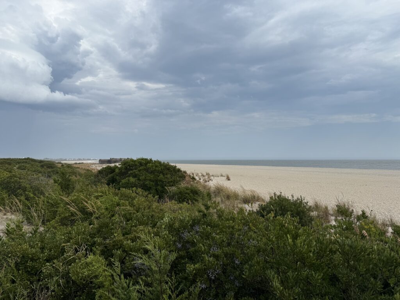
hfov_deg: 71.6
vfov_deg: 56.8
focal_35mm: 24
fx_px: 277
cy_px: 150
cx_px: 200
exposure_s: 1/7353
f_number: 1.78
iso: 80
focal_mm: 6.76
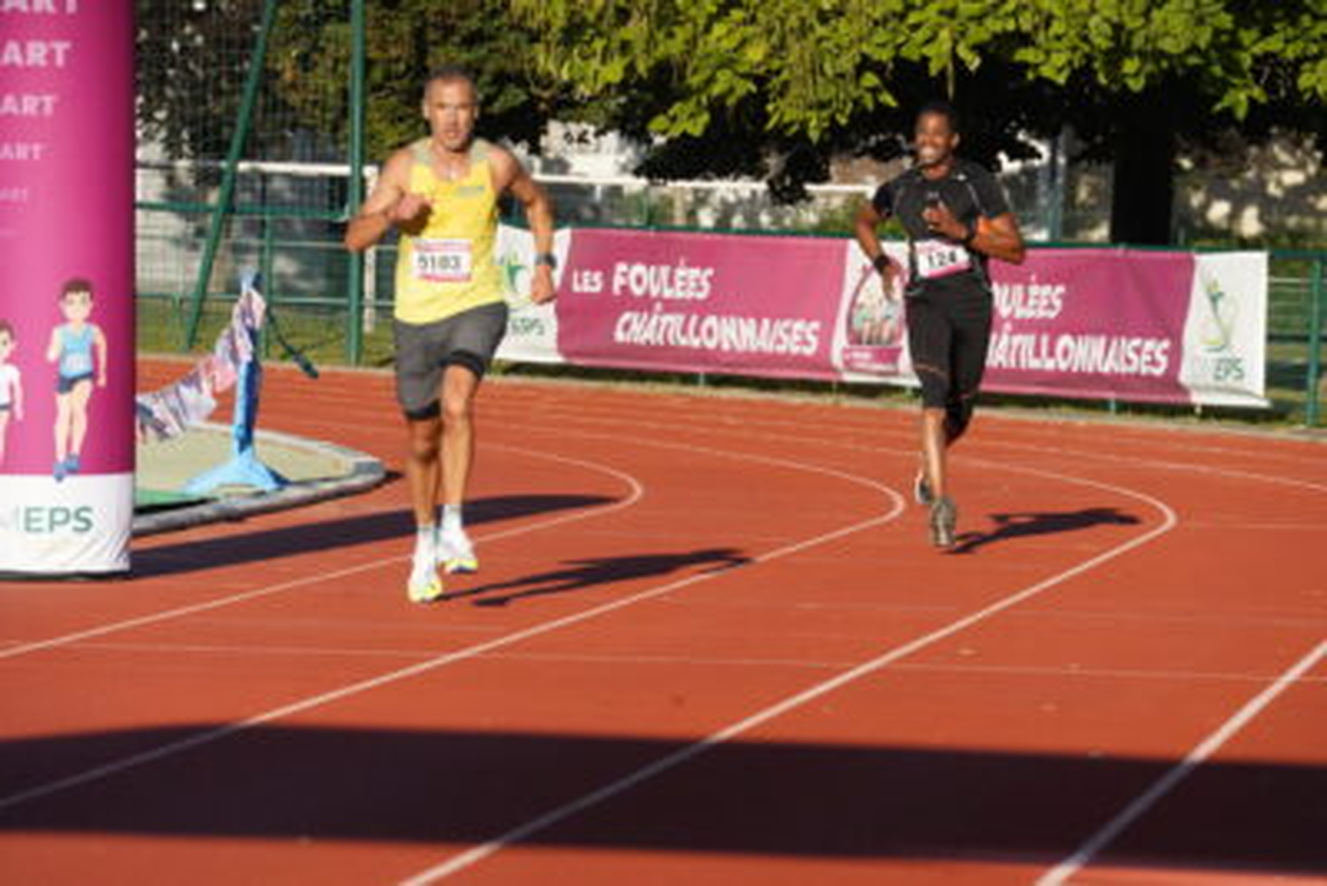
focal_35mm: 300
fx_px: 11062
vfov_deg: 4.6
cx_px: 664
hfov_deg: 6.9
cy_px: 443
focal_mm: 300
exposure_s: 1/8000
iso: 8000
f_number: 11
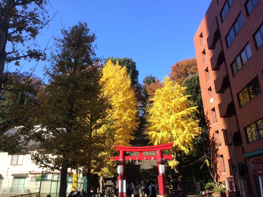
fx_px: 220
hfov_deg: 61.7
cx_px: 132
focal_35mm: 29
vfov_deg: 48.2
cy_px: 98
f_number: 2.2
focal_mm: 4.15
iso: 32
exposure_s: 1/720
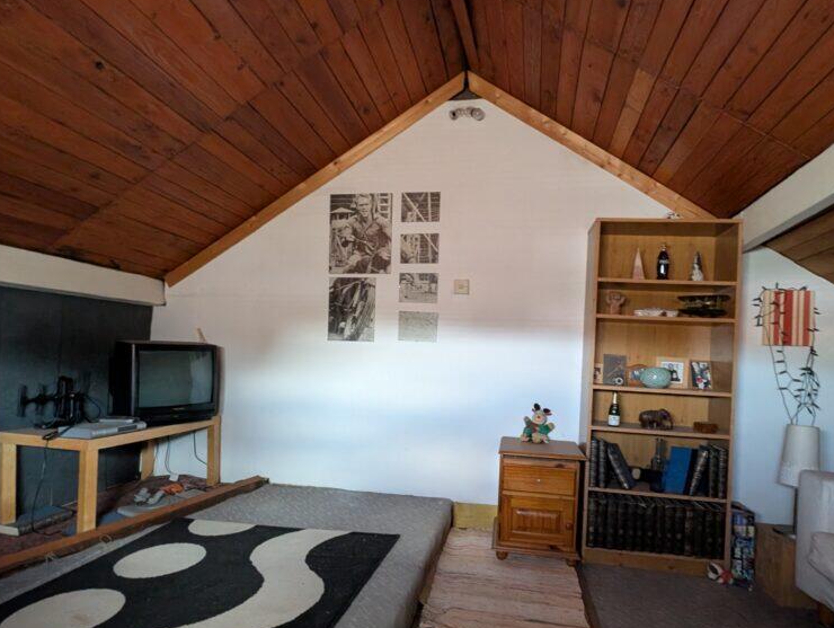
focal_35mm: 18
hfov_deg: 87.6
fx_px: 434
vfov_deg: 71.4
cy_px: 355
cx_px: 441
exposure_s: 1/23.8
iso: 578
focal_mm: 1.95
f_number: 2.2
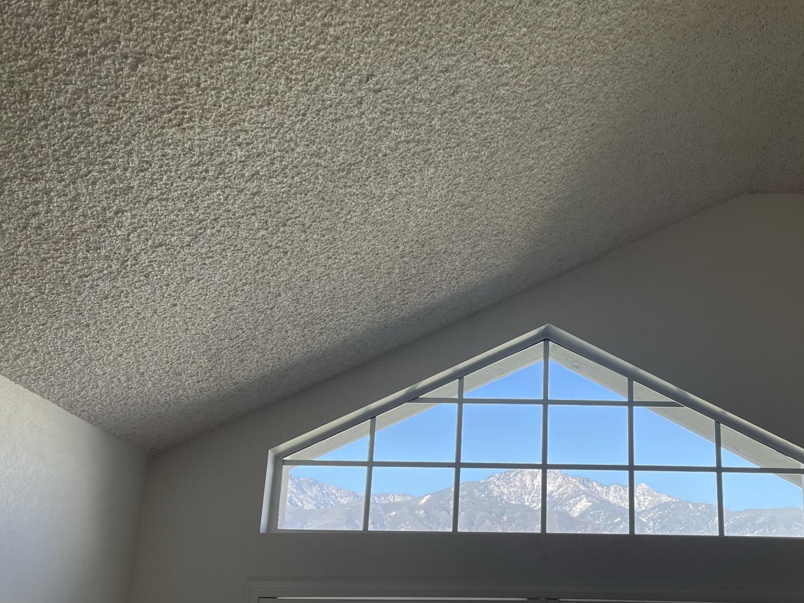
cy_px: 408
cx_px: 547
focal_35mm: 40
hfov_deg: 46.0
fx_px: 929
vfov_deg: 35.6
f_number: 1.6
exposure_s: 1/301
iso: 32
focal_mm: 5.1
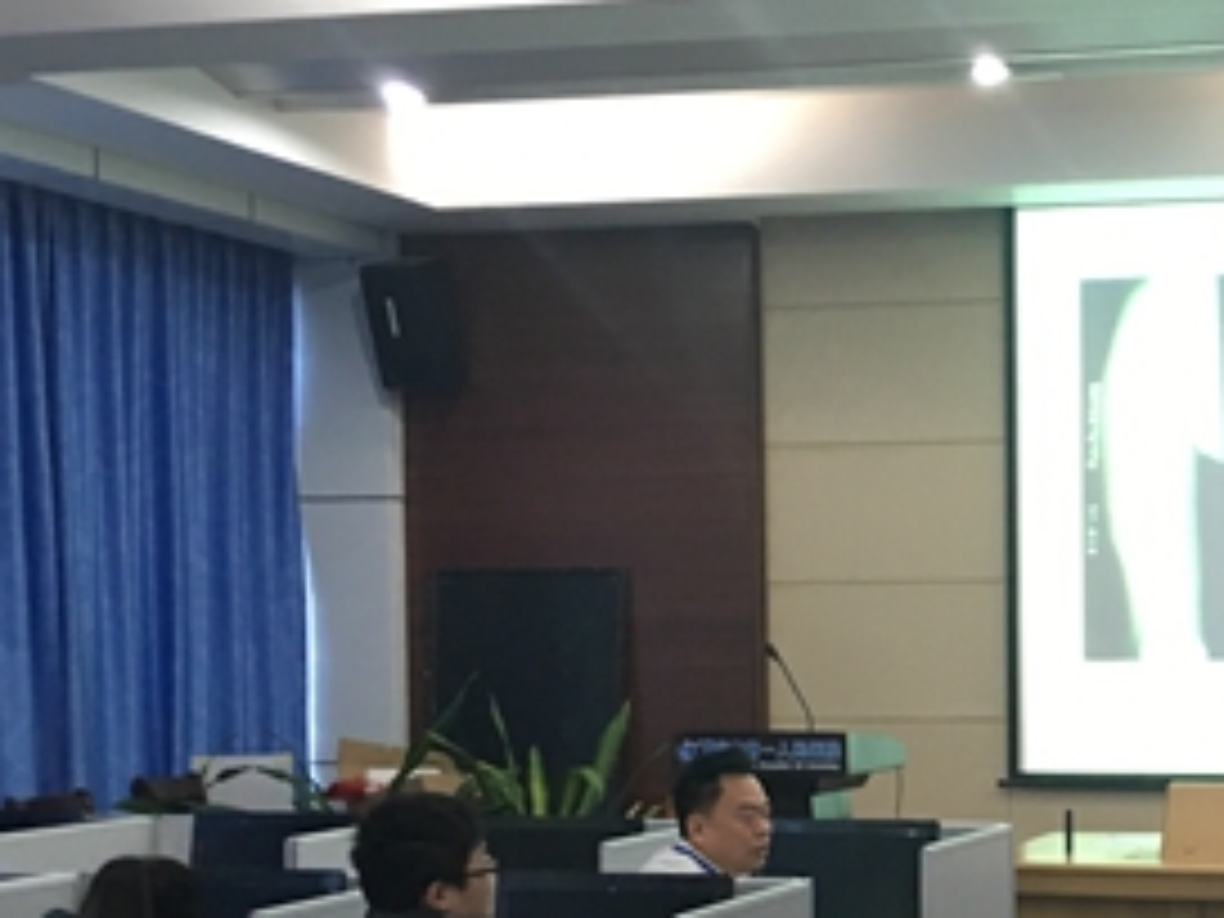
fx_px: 2263
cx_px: 1292
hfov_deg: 28.0
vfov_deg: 22.6
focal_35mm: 64
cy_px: 734
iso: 125
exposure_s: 1/17
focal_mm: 4.15
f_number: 2.2
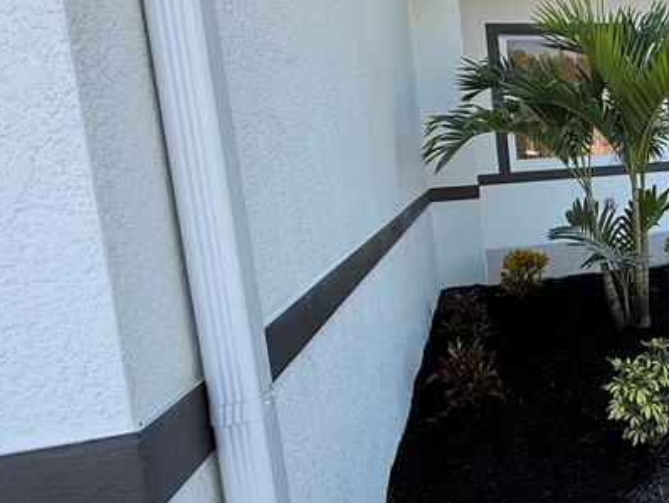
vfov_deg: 39.6
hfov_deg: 40.8
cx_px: 743
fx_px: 696
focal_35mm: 36
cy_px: 215
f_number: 2.2
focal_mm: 2.22
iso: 50
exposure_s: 1/274
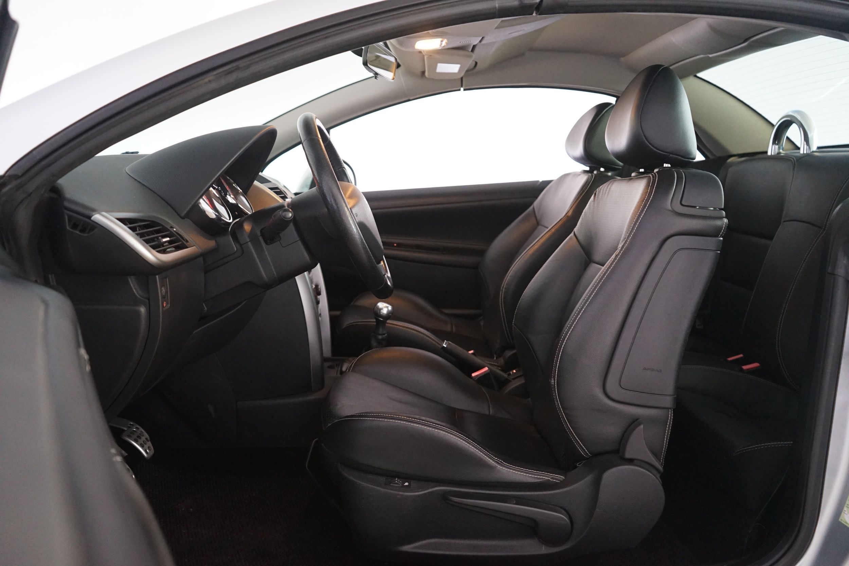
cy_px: 283
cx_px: 424
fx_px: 660
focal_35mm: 28
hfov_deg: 65.5
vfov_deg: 46.4
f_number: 3.5
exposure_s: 1/15
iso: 3200
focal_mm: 28
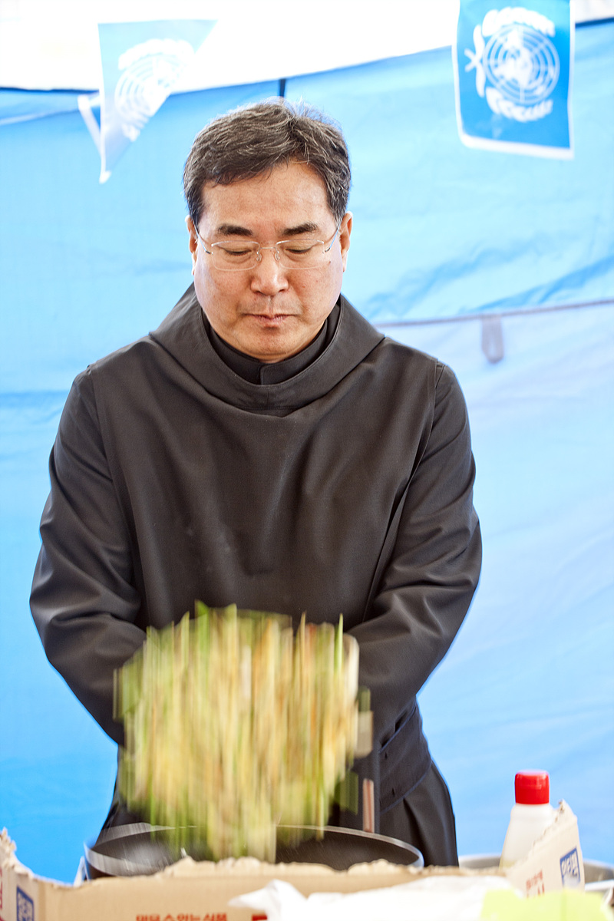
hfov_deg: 11.8
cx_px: 307
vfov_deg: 17.6
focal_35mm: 116
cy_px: 460
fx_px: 2967
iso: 400
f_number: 5.3
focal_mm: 116
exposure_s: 1/40
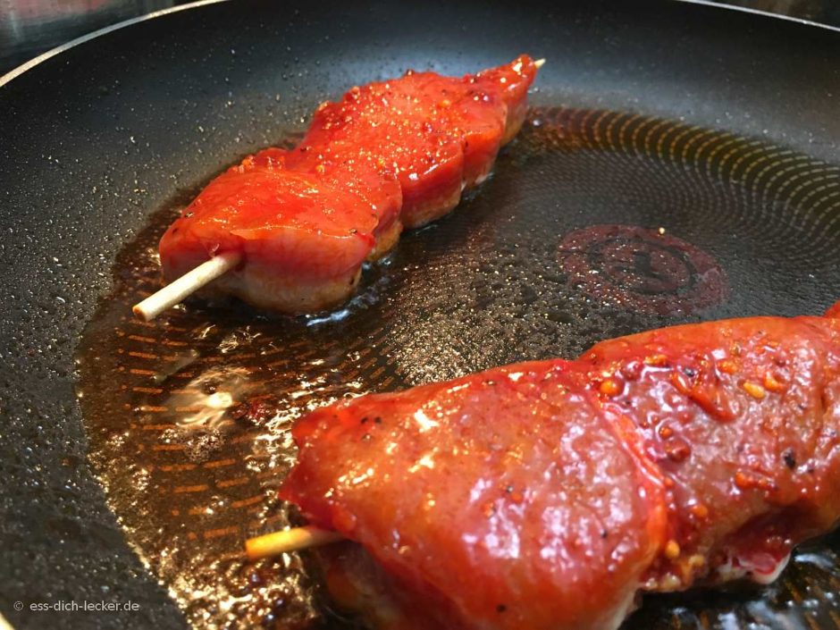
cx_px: 420
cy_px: 315
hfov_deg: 61.7
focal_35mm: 29
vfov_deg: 48.2
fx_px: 704
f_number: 2.2
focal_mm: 4.15
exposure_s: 1/20
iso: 200
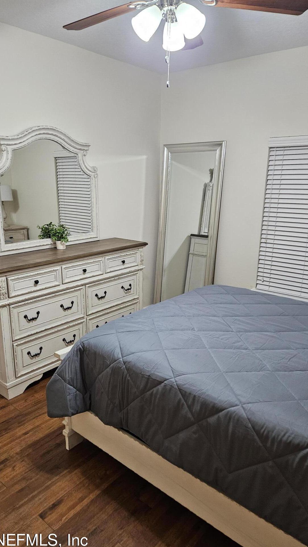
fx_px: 378
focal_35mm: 26
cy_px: 282
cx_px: 154
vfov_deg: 71.9
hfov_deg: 44.4
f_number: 1.8
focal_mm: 5.4
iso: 400
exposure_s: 1/120
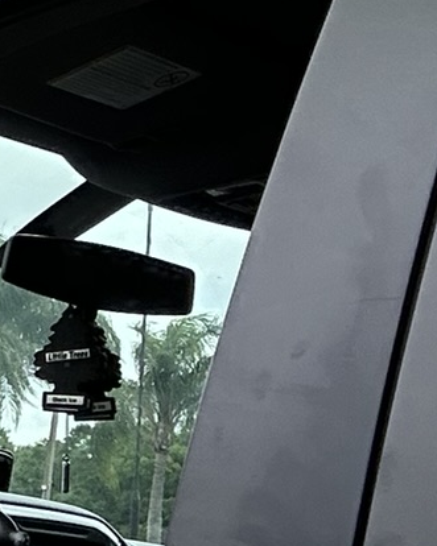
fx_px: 2345
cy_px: 352
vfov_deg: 13.3
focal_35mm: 145
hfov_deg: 9.4
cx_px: -627
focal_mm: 2.69
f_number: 1.9
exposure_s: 1/1000
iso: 25
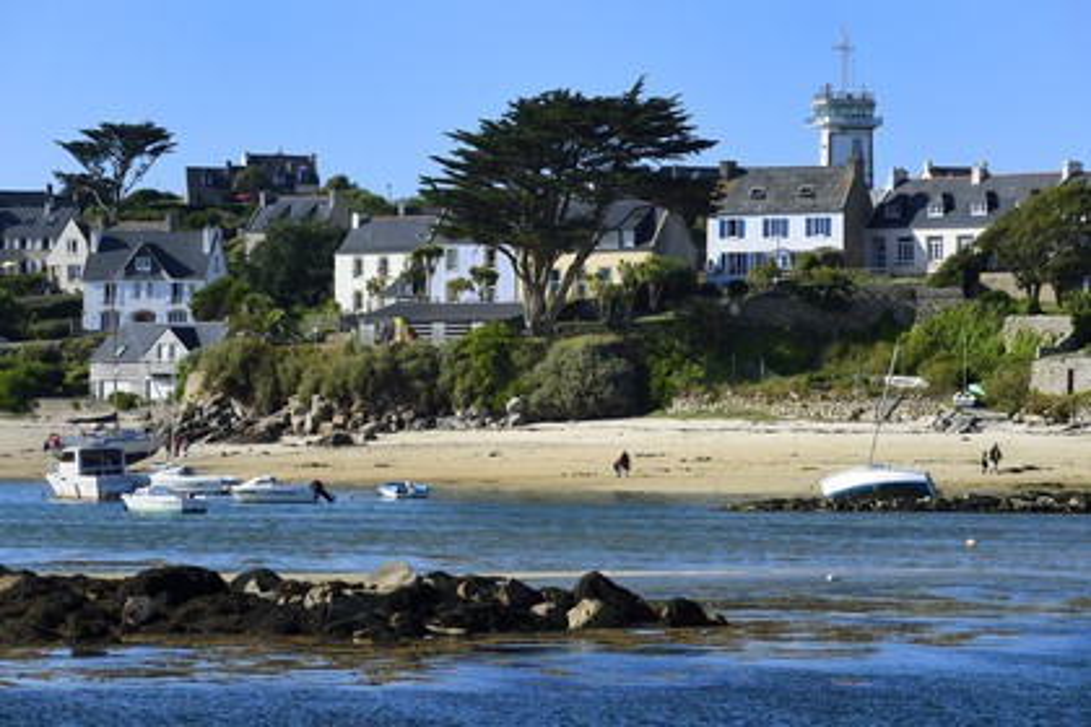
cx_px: 546
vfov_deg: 8.6
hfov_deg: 12.8
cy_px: 364
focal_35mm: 160
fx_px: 4849
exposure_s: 1/320
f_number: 10
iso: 200
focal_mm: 160
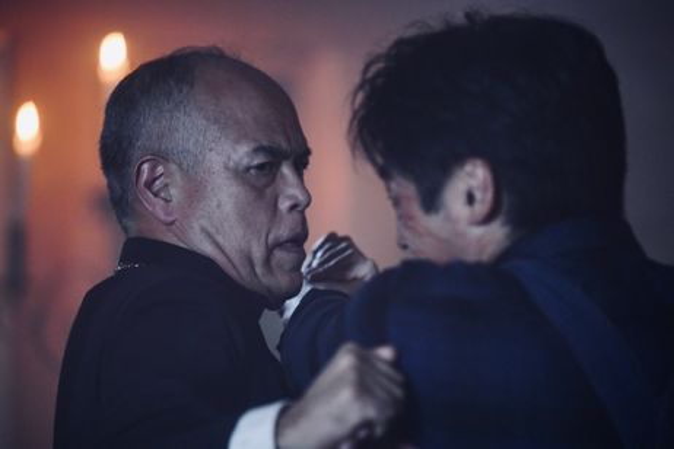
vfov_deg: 6.9
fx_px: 3744
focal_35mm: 200
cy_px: 224
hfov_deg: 10.3
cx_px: 337
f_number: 2.8
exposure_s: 1/100
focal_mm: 200
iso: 4000
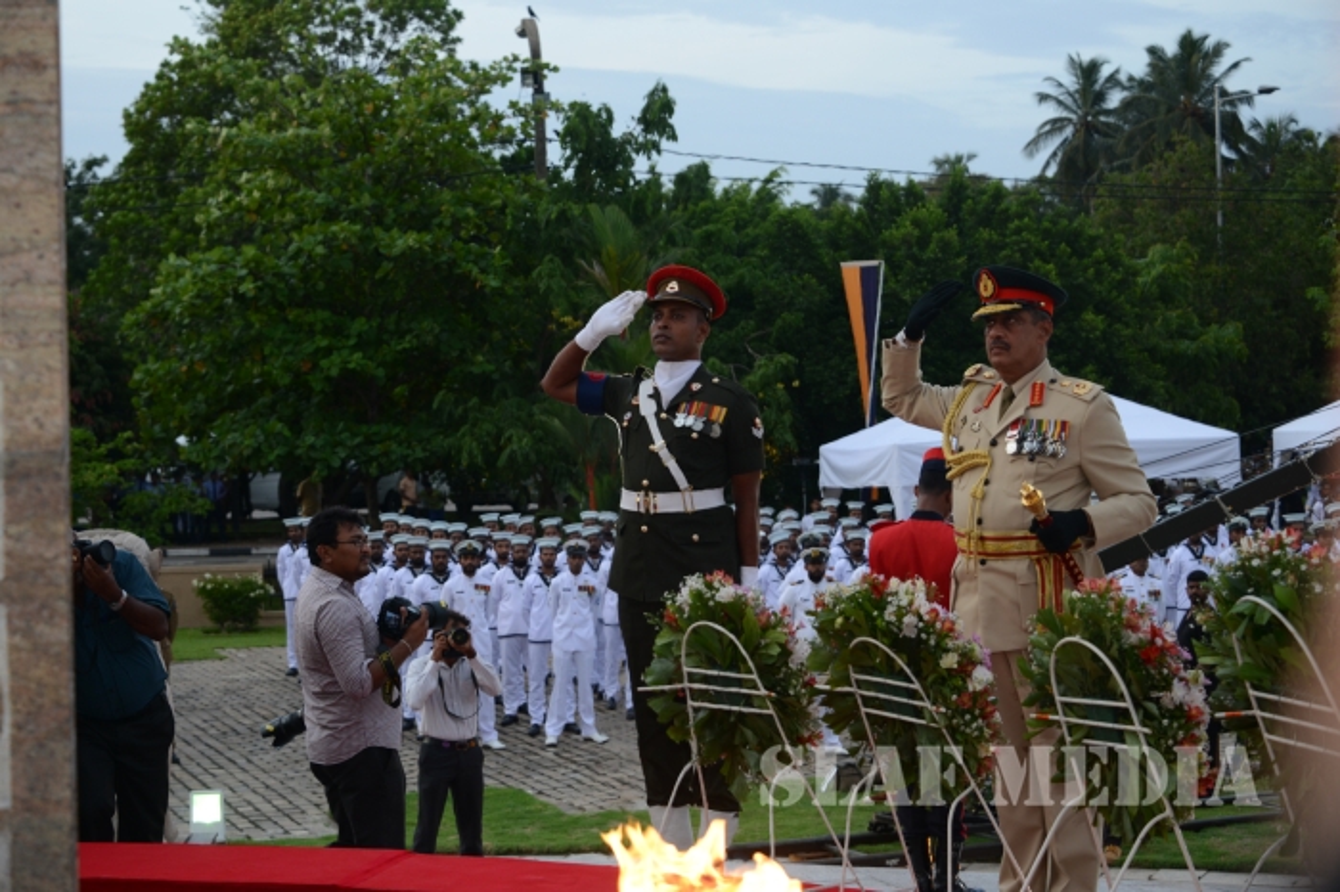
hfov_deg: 28.1
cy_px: 446
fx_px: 2679
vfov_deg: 18.9
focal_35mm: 72
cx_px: 670
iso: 800
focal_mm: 72
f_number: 6.3
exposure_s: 1/125
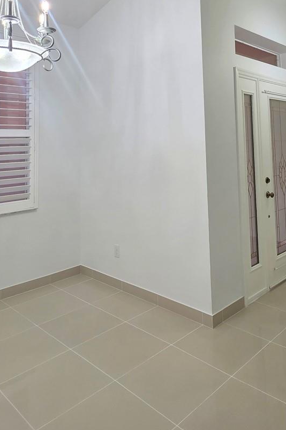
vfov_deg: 64.8
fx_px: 322
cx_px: 168
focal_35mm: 27
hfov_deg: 47.7
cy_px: 128
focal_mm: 2.2
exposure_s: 1/120
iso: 160
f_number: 1.9
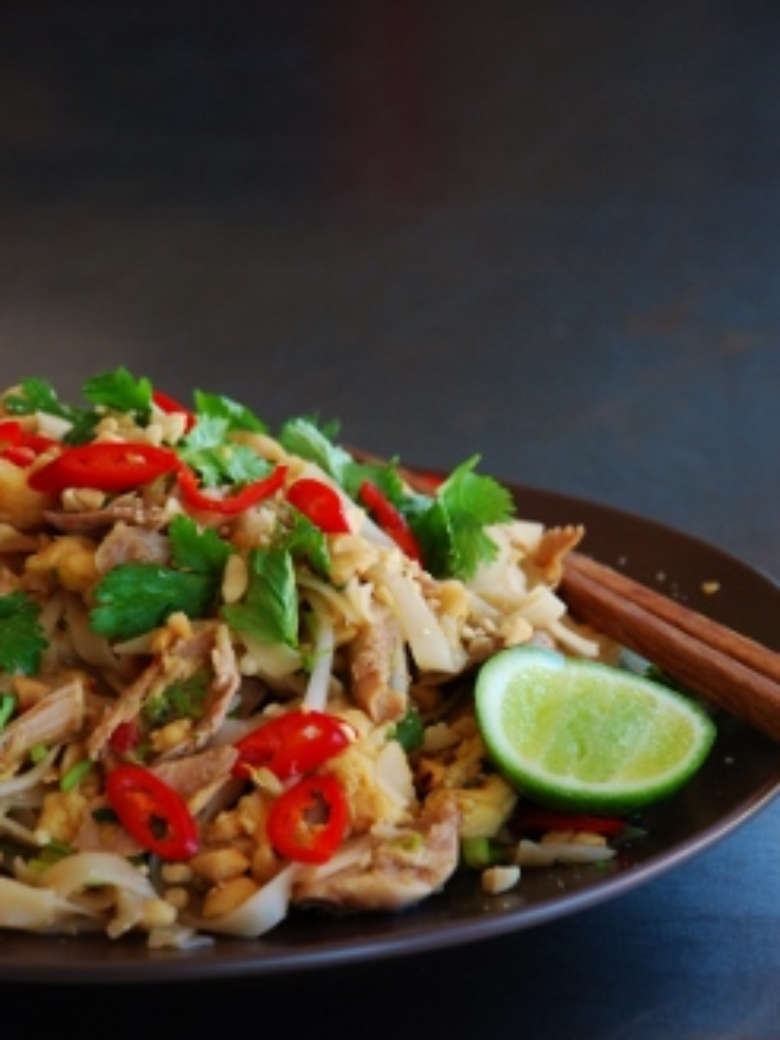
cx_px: 368
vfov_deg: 11.2
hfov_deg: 8.4
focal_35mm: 176
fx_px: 5288
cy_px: 618
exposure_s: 1/50
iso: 400
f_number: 5.6
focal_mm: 100
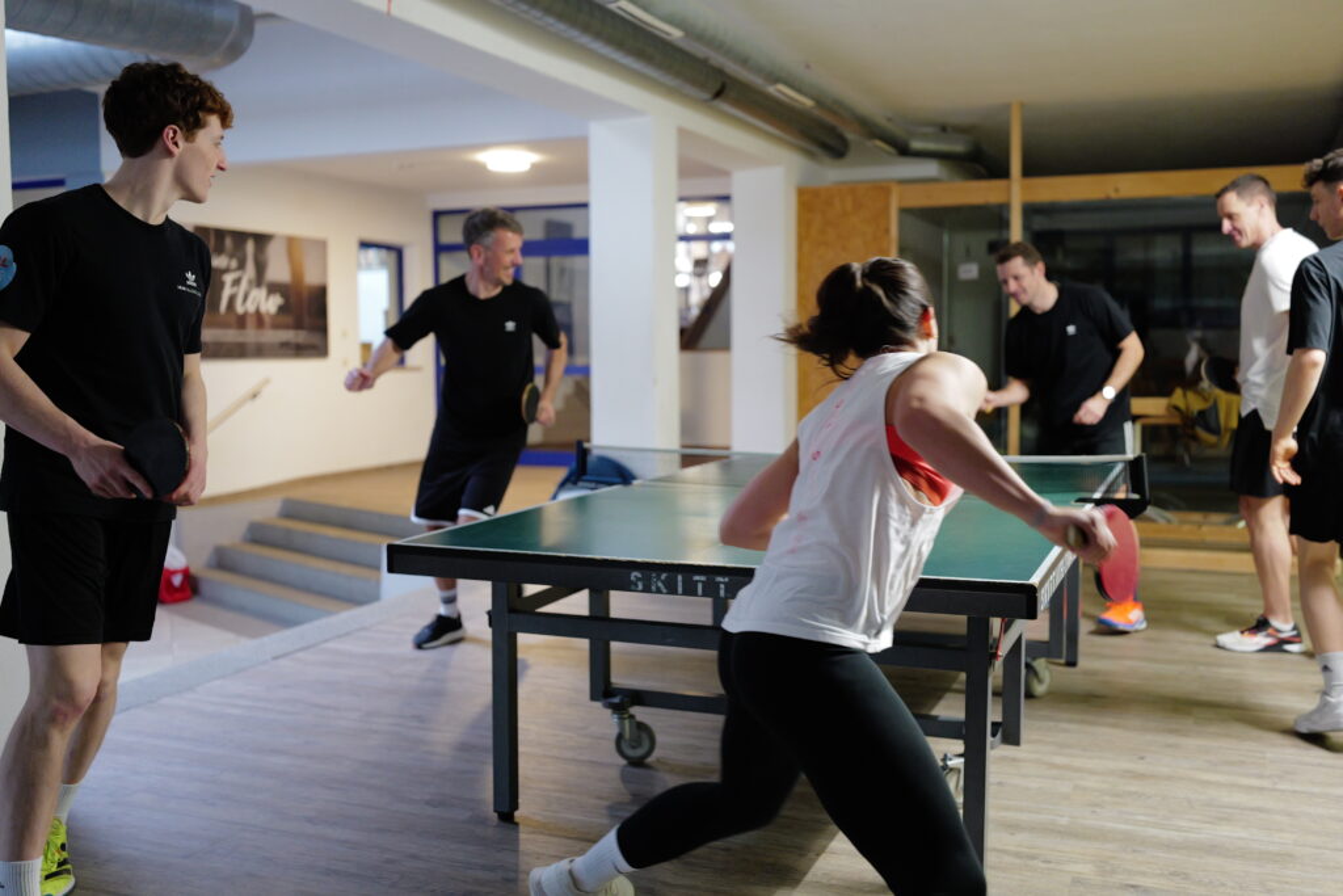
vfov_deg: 37.9
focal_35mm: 35
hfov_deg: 54.4
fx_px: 1306
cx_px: 672
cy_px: 448
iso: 4000
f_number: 2
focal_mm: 35
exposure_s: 1/320
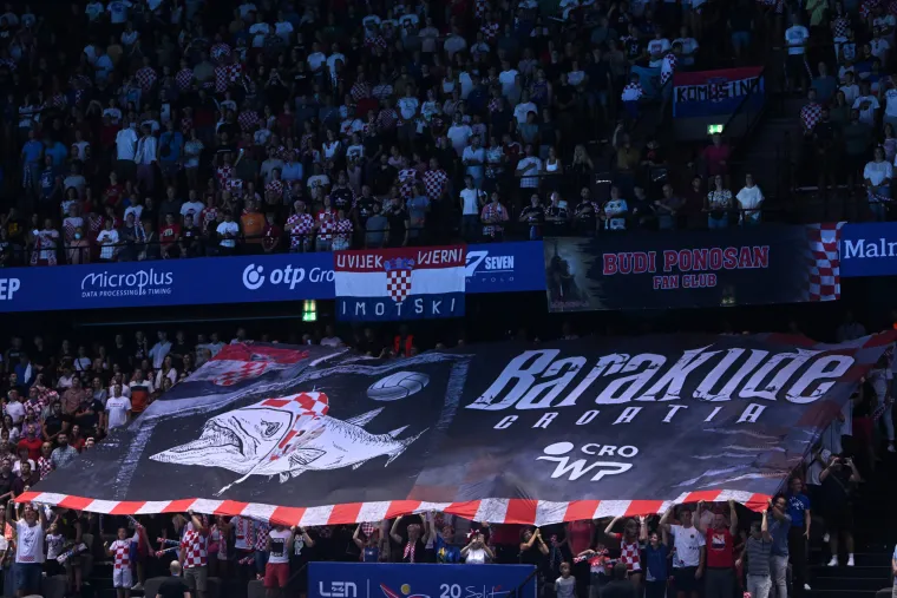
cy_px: 299
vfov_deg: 13.7
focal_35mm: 100
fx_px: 2492
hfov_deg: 20.4
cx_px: 448
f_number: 4
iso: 4000
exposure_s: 1/1000
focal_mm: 100
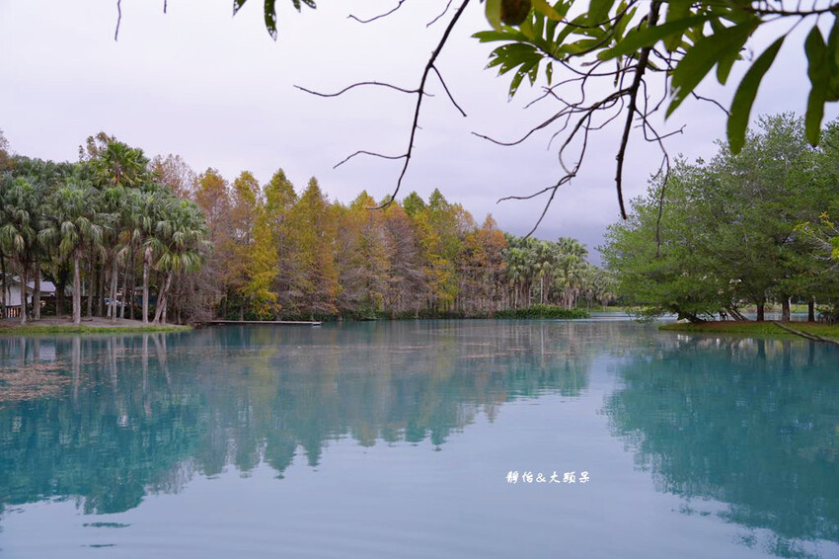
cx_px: 420
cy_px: 280
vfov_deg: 39.9
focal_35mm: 33
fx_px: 769
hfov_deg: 57.2
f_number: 4
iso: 160
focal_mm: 33
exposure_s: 1/40
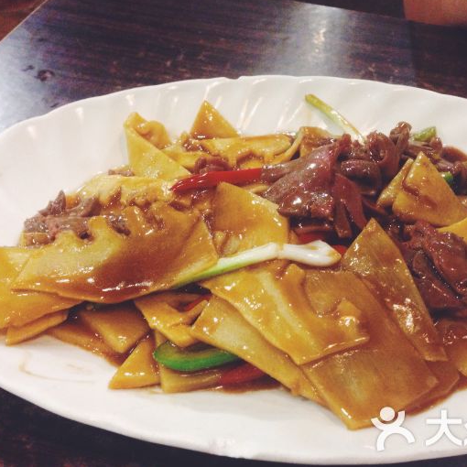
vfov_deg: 41.9
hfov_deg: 41.7
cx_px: 280
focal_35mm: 40
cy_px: 236
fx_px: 611
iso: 400
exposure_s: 1/17
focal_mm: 4.12
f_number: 2.4
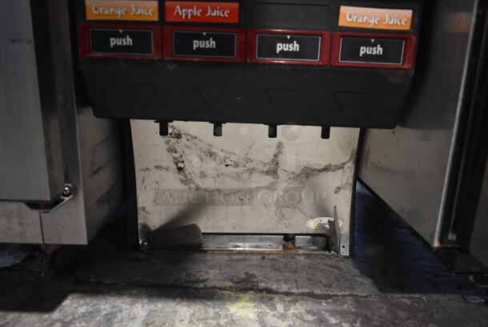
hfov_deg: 67.3
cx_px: 244
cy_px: 164
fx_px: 366
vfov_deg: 48.0
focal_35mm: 27
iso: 1100
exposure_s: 1/30
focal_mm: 18
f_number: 3.5
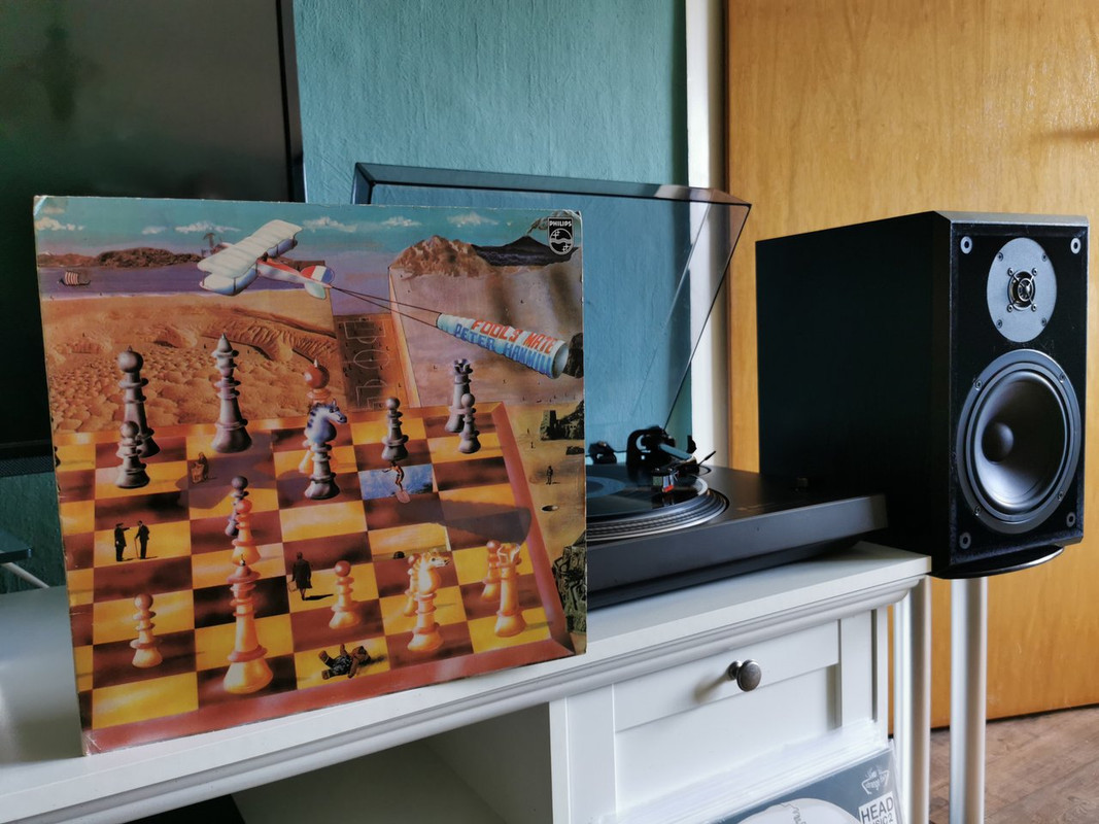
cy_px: 412
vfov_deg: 51.3
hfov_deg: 65.3
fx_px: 857
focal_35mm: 27
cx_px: 550
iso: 100
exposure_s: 1/60
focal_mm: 5.56
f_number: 1.6
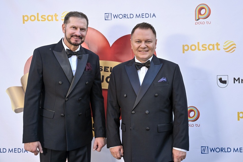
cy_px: 81
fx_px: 256
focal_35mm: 38
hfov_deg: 50.7
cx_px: 122
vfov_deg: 35.1
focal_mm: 38
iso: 400
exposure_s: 1/200
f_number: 3.5
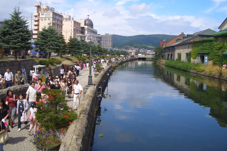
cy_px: 65
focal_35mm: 37
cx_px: 115
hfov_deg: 51.9
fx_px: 233
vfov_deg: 35.9
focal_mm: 5.8
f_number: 4.3
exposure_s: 1/500
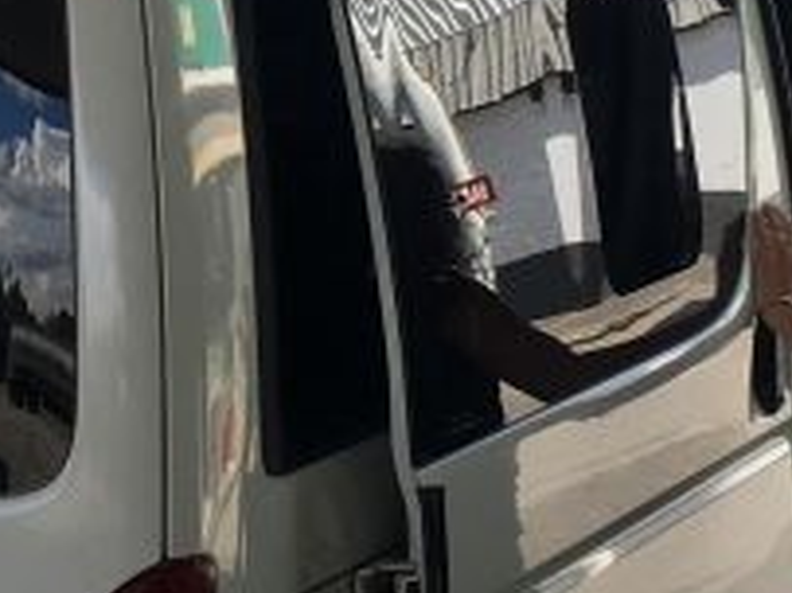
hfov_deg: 12.8
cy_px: -60
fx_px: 3476
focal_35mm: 152
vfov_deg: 9.7
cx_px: -60
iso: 25
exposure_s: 1/370
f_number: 2.2
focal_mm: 4.15
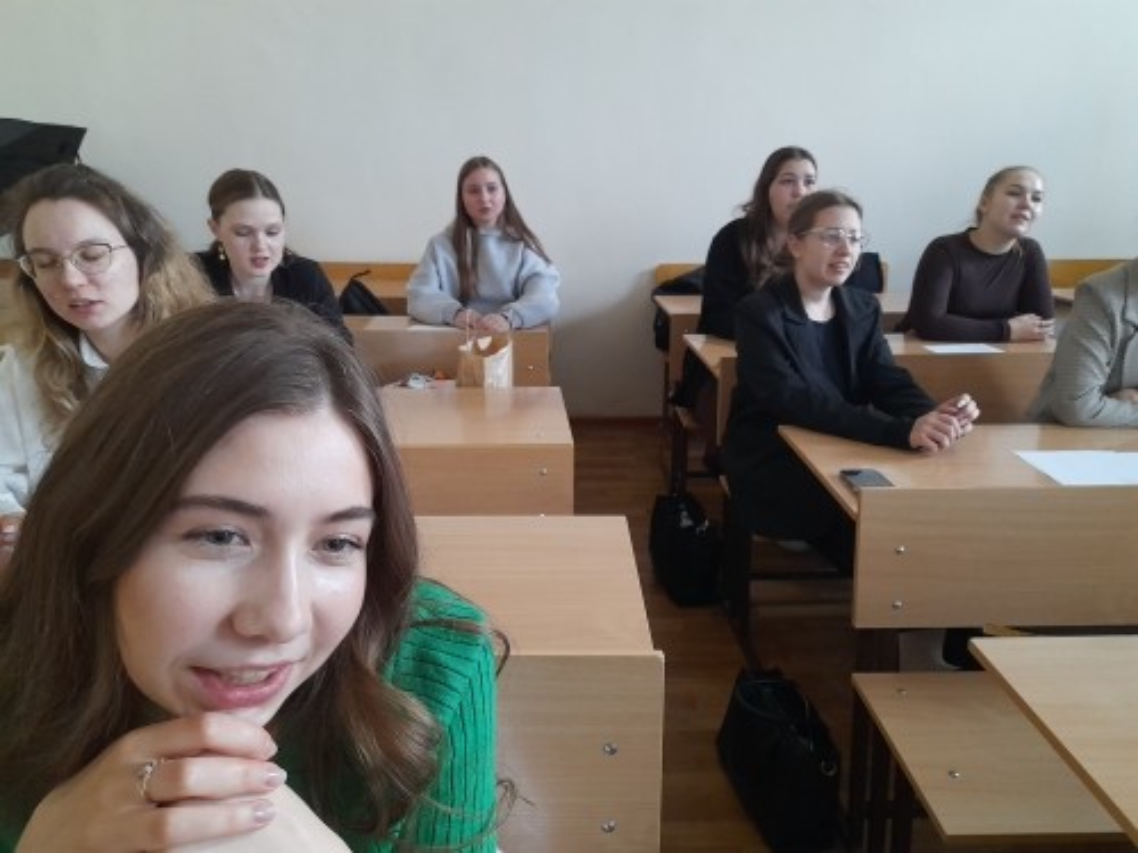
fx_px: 822
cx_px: 569
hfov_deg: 69.4
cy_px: 426
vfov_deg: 54.9
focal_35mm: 25
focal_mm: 4.6
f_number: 2
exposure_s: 1/50
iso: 320
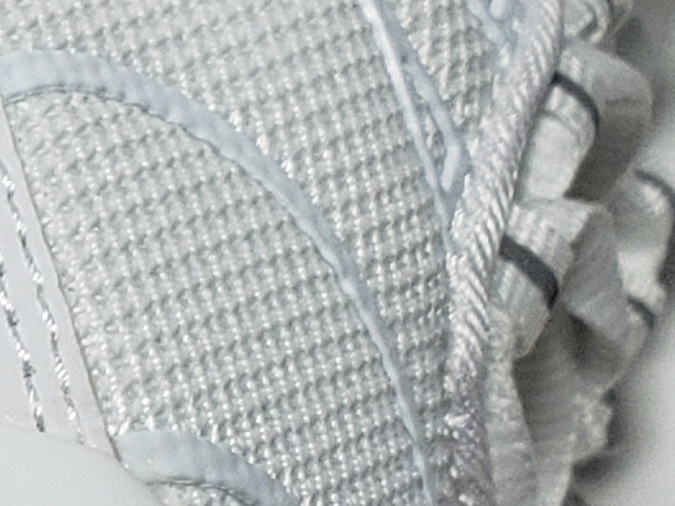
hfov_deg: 8.6
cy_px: 246
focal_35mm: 199
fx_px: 3880
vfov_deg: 7.5
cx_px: -1180
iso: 50
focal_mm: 4.3
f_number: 2.4
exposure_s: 1/384
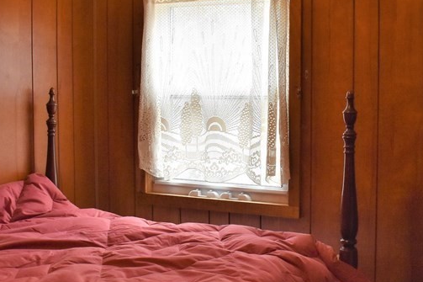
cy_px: 148
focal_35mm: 55
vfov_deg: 24.6
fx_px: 646
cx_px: 256
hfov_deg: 36.1
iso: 800
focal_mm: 18
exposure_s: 1/125
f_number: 5.6
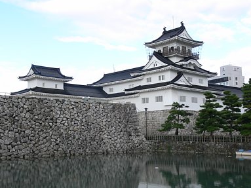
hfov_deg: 40.4
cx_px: 121
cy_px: 91
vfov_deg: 30.9
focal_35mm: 47
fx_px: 341
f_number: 5.6
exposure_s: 1/100
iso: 80
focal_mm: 9.4
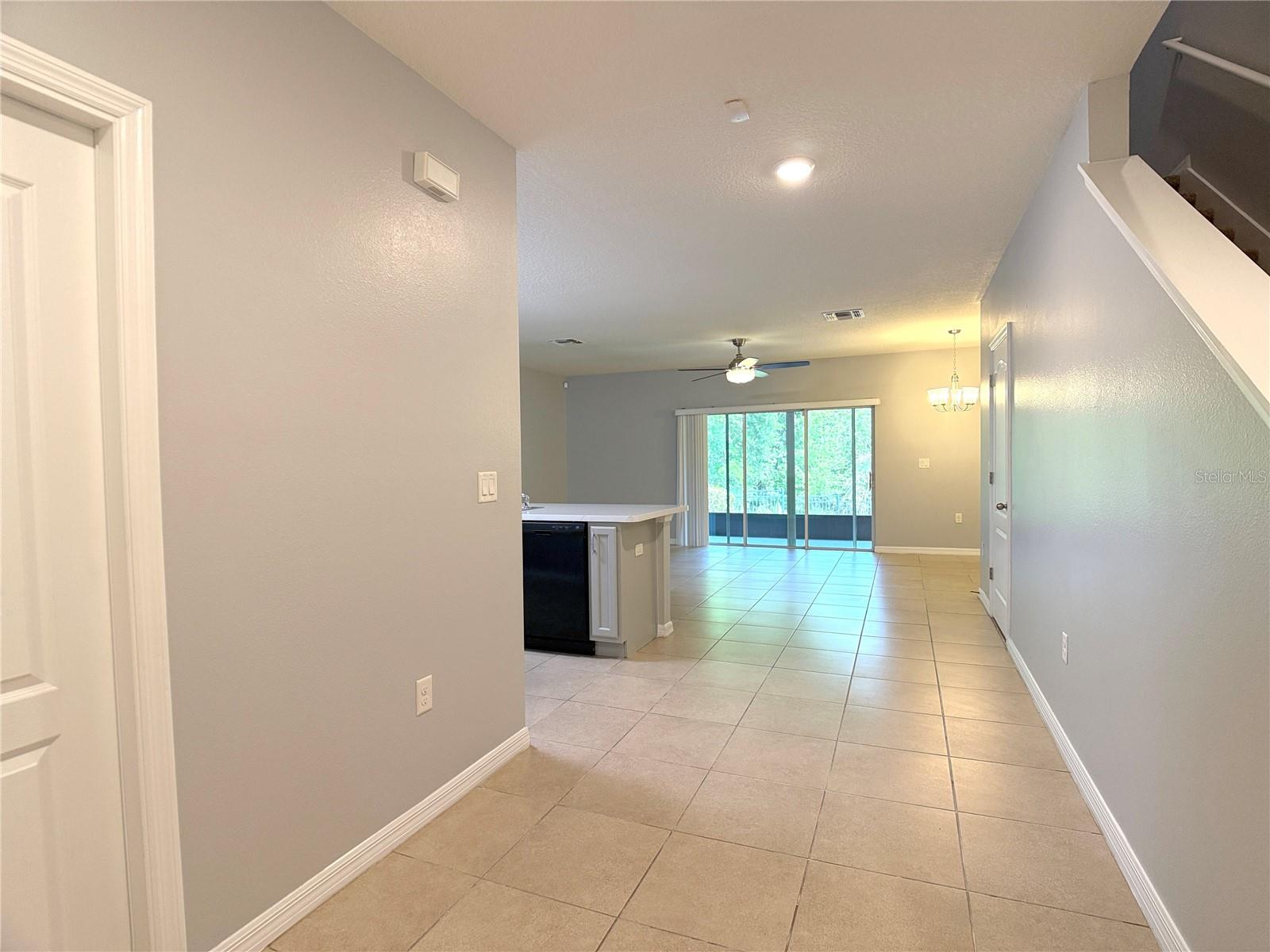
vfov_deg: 56.8
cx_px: 635
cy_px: 476
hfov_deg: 71.6
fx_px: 881
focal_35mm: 24
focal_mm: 6.76
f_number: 1.78
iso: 250
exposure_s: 1/120
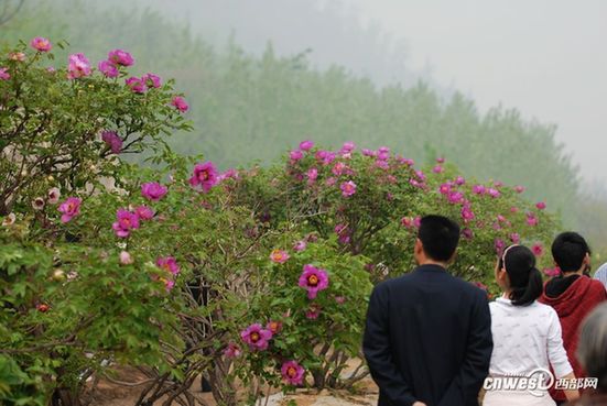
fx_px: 2406
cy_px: 203
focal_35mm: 142
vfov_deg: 9.7
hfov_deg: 14.4
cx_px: 304
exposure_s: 1/1250
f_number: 2.8
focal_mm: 95
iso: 100
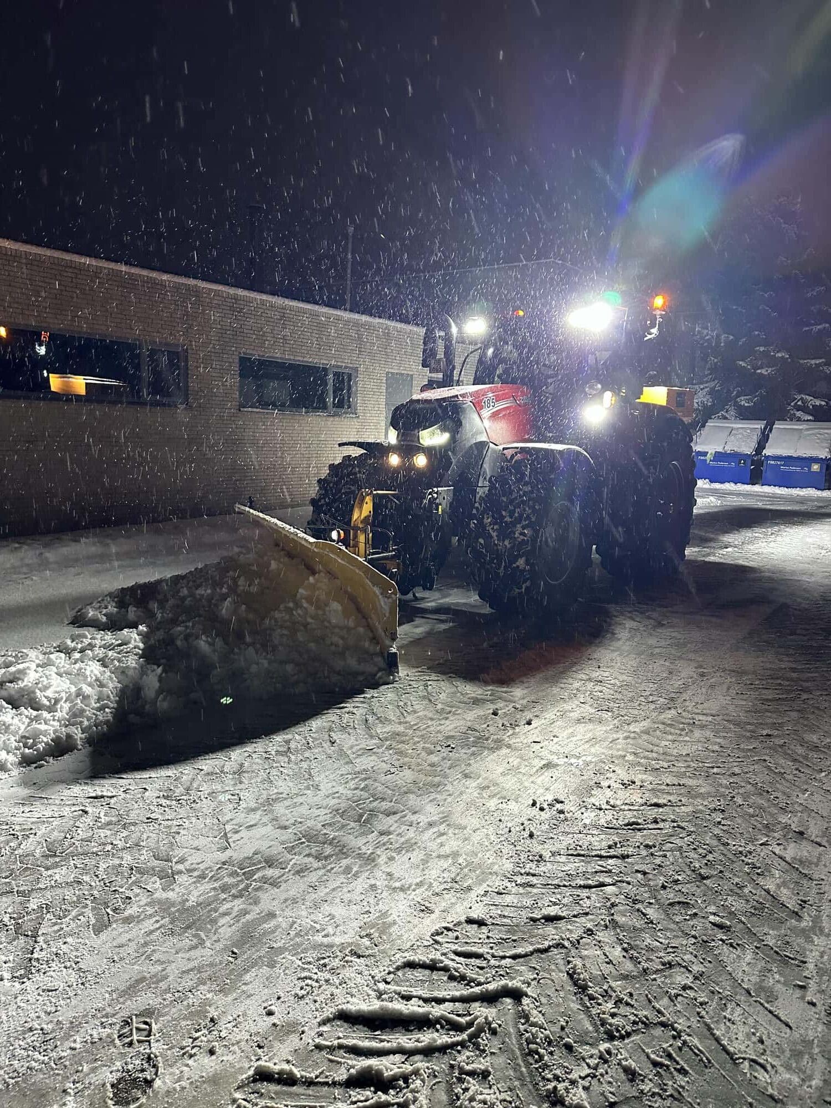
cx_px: 416
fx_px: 768
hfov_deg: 56.8
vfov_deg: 71.6
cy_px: 554
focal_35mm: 24
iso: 500
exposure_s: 1/60
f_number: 1.78
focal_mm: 6.86
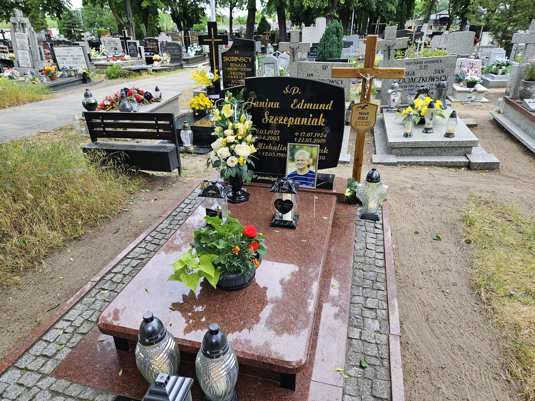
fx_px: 355
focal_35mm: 23
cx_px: 268
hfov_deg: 73.9
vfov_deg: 58.9
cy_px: 200
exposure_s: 1/180
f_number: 1.8
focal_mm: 5.4
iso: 40
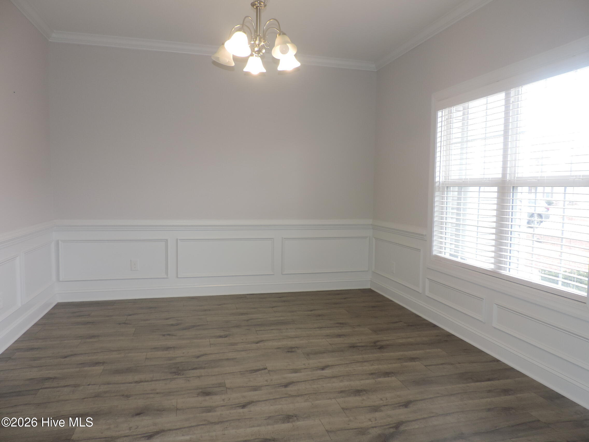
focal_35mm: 24
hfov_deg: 71.6
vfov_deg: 56.8
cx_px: 294
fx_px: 408
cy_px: 221
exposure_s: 1/40
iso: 160
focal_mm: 4.3
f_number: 3
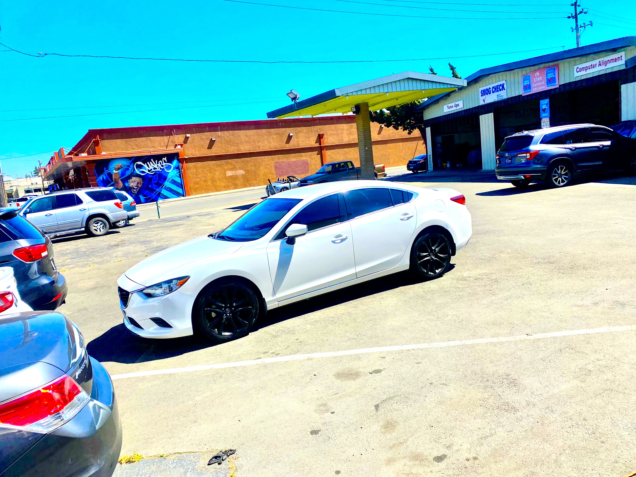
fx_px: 478
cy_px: 238
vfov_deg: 53.1
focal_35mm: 26
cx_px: 318
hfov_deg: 67.3
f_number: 1.8
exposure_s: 1/3040
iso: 32
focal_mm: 4.25
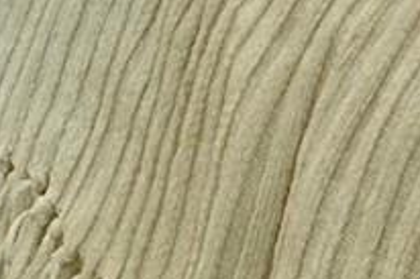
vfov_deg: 9.4
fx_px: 1317
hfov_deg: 15.5
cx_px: 763
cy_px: -572
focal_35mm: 113
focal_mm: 2.22
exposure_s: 1/694
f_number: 2.2
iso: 64
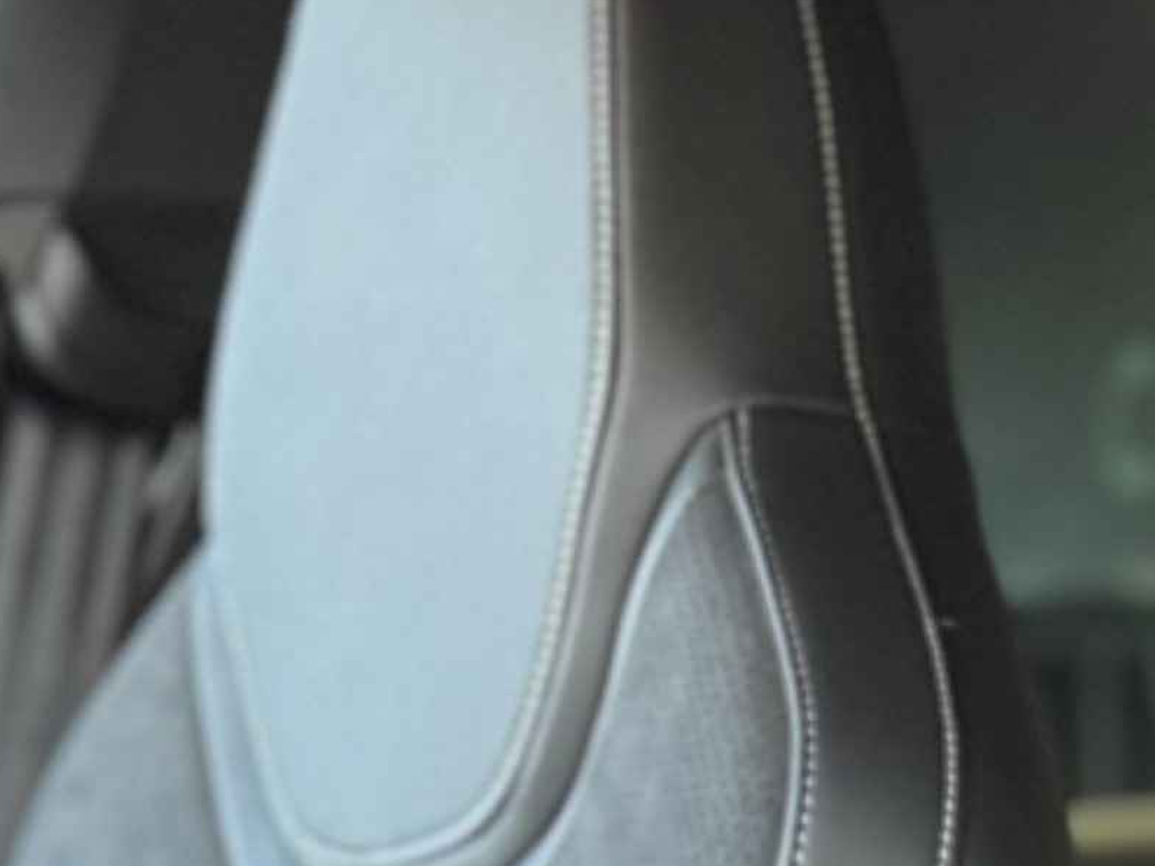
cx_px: 120
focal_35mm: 173
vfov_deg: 8.1
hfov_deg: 11.4
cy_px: 1882
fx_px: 5772
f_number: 1.78
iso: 200
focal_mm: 6.76
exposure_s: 1/50
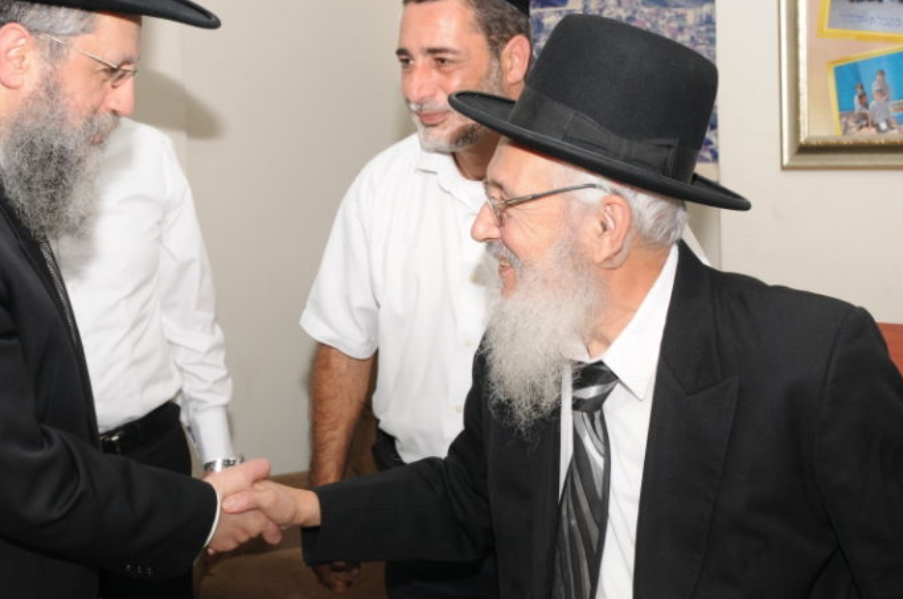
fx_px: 1521
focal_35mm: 61
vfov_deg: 22.3
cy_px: 266
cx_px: 362
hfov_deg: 33.0
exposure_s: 1/160
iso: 200
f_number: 5
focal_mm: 27
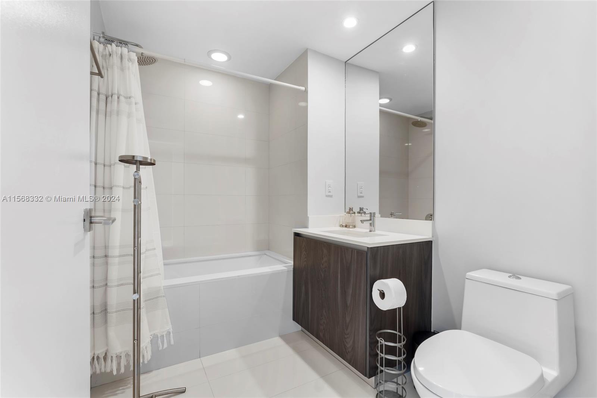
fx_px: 265
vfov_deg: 73.7
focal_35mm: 16
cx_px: 298
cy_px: 199
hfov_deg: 96.7
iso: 250
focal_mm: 16
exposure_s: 1.3
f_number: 9
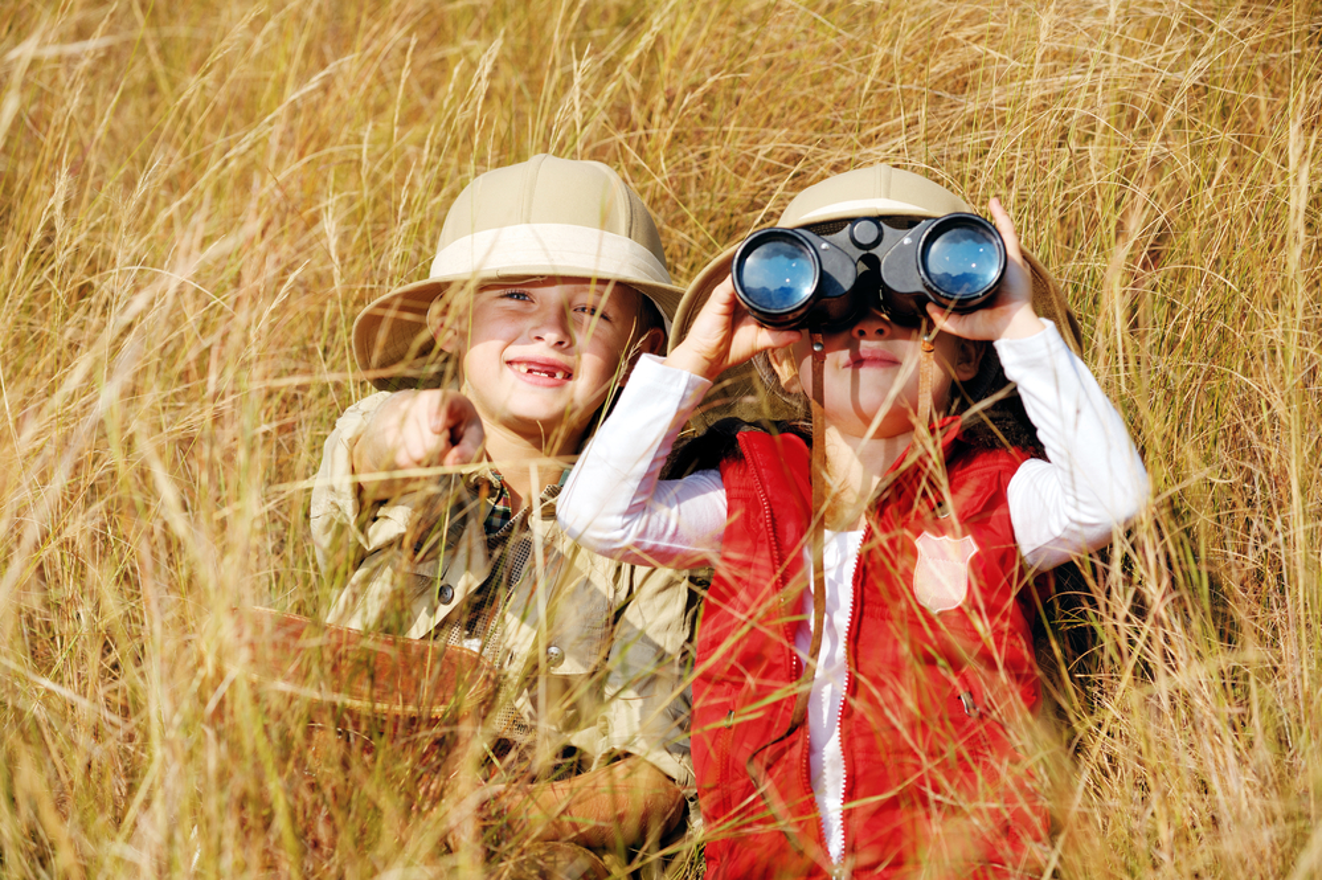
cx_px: 661
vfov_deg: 11.4
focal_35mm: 120
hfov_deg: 17.1
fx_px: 4404
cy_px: 440
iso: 200
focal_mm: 120
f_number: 5.6
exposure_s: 1/1000
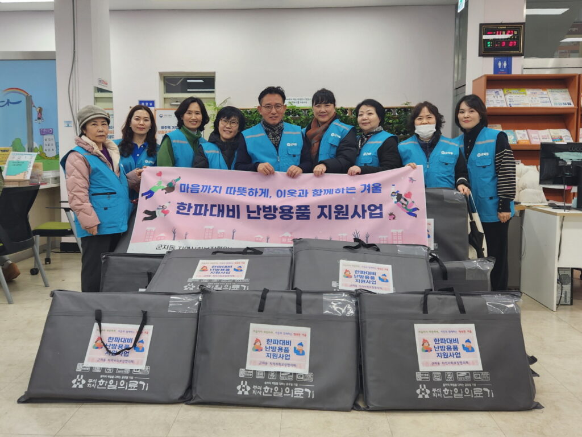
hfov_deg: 73.9
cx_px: 291
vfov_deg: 58.9
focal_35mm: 23
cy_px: 218
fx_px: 387
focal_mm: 5.4
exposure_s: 1/120
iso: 100
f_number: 1.8
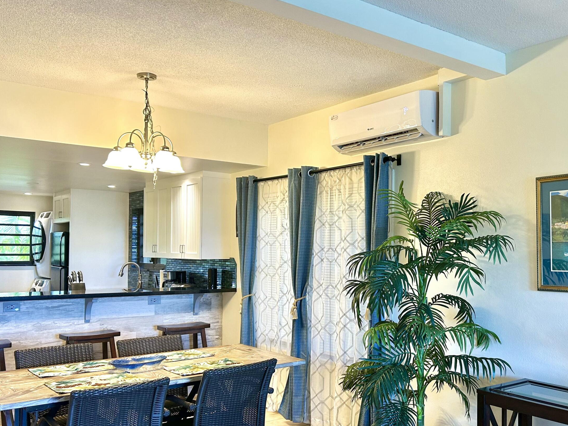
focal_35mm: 36
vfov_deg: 39.6
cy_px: 240
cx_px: 350
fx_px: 591
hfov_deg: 50.9
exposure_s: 1/60
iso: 100
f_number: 1.5
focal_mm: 5.7
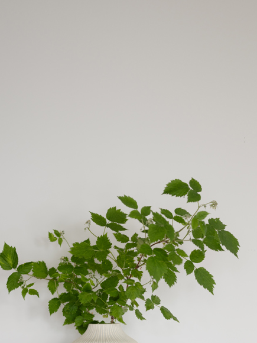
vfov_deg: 11.6
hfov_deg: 8.8
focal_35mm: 169
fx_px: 1673
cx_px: 141
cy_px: 334
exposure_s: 1/100
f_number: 1.8
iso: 160
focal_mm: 85
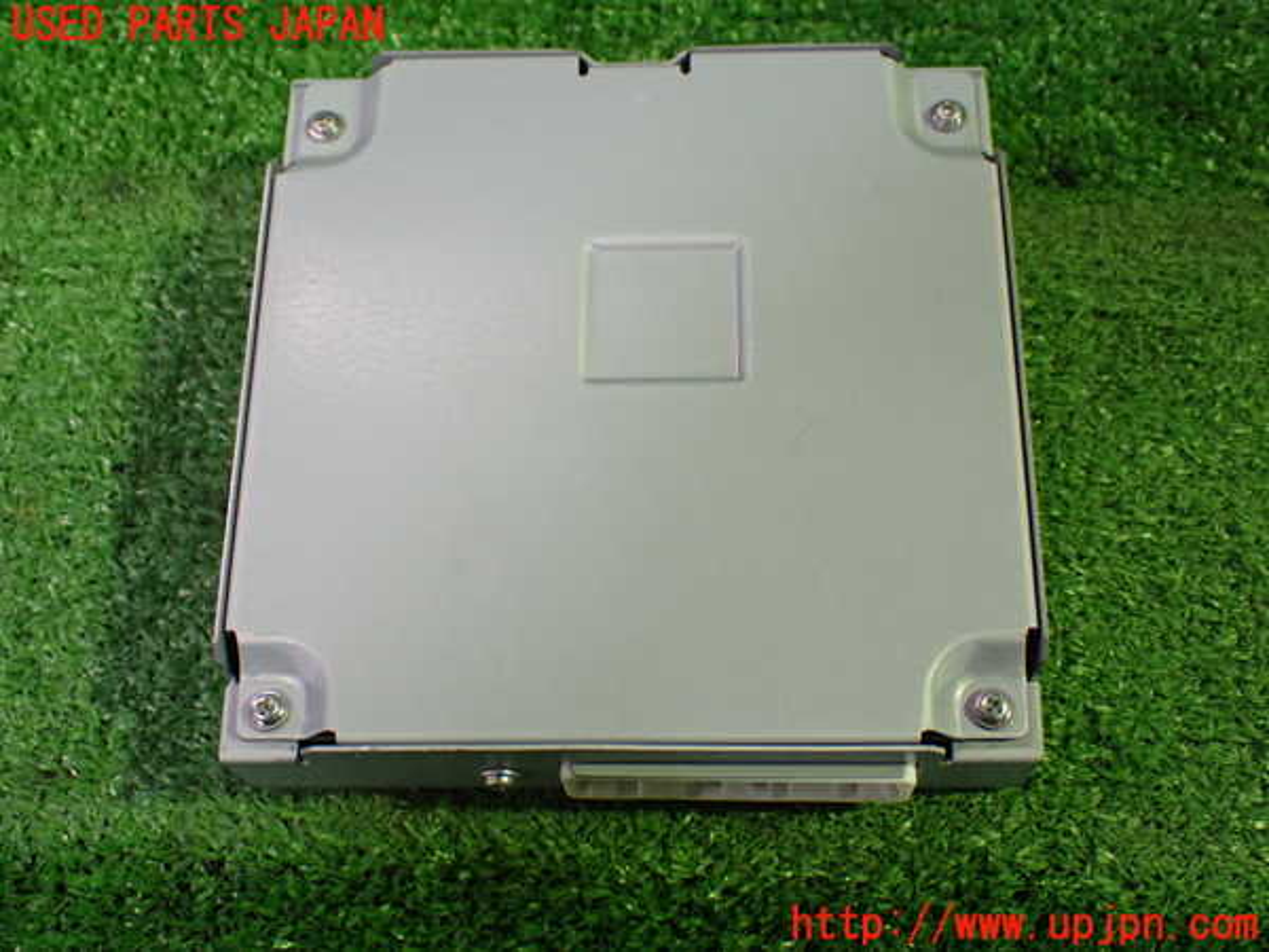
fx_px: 1613
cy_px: 476
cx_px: 634
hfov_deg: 42.9
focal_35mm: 44
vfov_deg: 32.9
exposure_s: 1/60
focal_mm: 7.84
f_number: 2.9
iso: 800
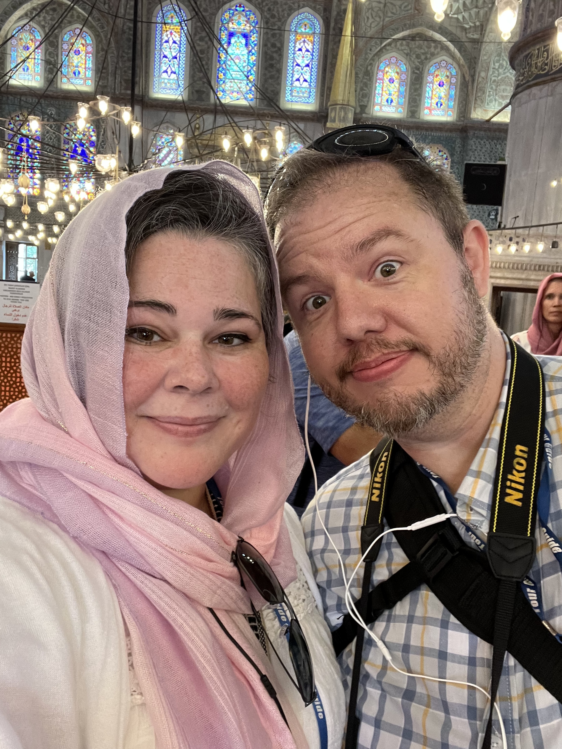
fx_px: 649
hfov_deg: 46.8
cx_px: 281
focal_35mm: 30
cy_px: 374
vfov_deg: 60.0
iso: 250
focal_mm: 2.71
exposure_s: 1/50
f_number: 2.2
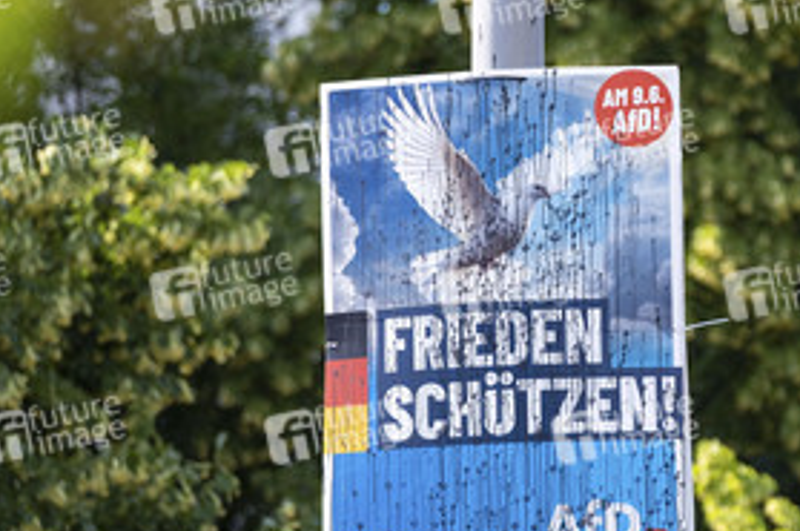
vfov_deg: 4.0
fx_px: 7542
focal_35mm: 340
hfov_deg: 6.1
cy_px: 359
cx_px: 549
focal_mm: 140
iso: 250
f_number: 2.8
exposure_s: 1/1250
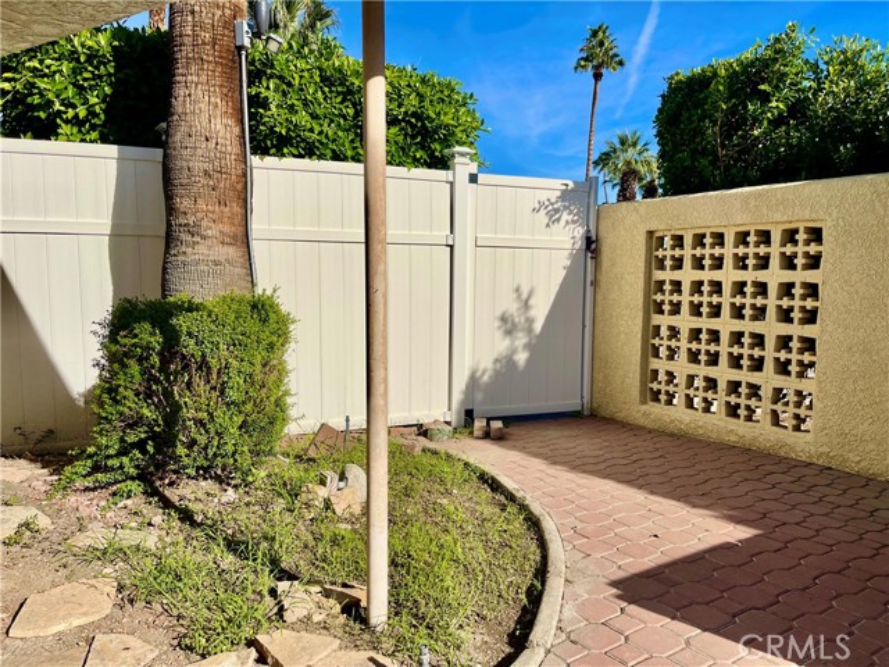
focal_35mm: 25
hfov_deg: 69.4
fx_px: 642
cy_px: 334
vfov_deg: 54.9
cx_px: 444
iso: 32
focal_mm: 5.1
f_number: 1.6
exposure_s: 1/9174
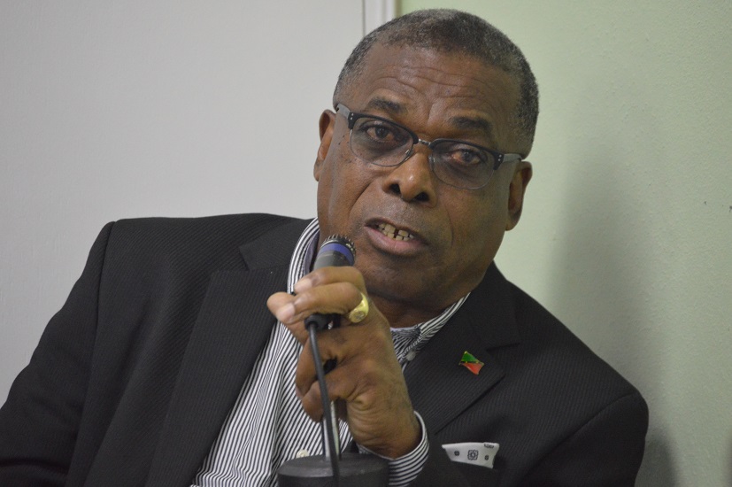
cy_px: 244
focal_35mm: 232
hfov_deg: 8.9
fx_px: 4724
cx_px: 366
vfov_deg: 5.9
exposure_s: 1/100
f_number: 5.3
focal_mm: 155
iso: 3200
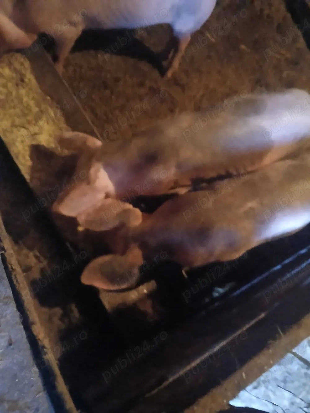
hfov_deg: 53.1
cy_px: 206
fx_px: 310
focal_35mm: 26
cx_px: 155
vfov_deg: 67.3
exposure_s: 1/10
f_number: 1.8
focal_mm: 3.98
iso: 2500
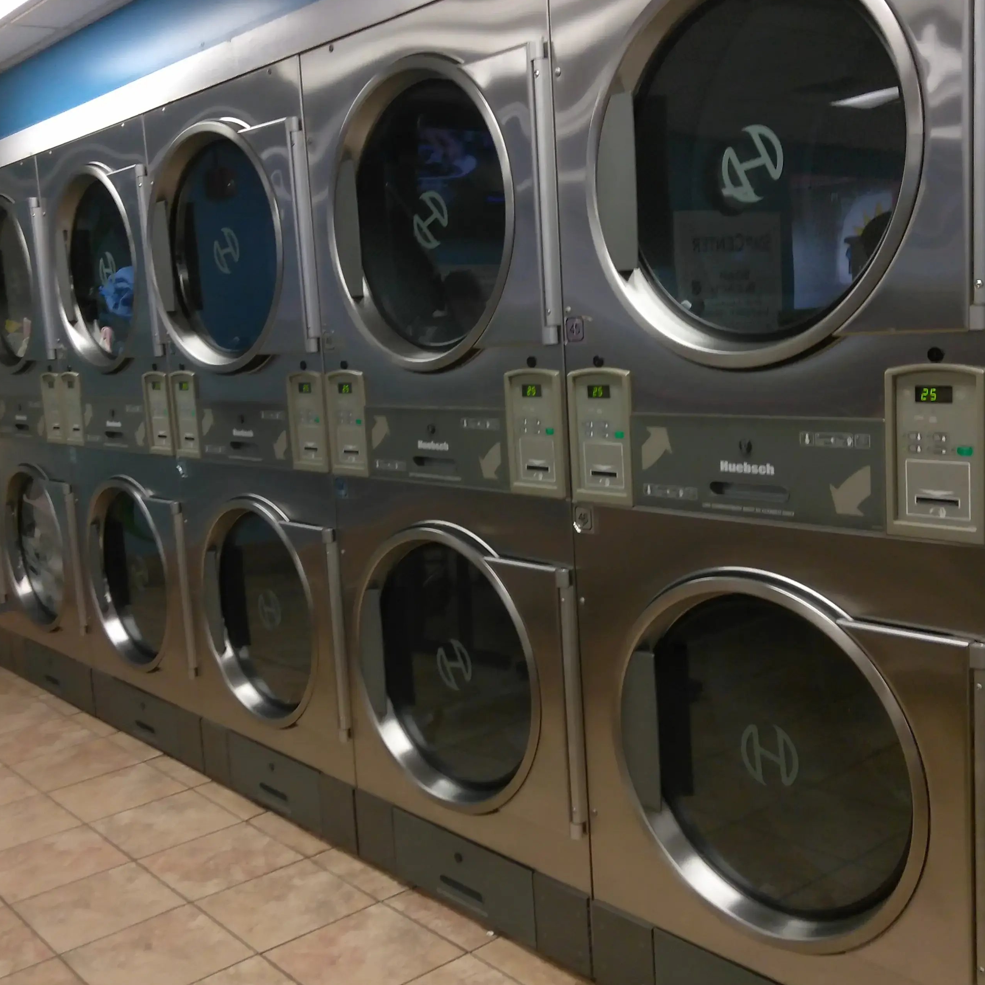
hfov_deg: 55.5
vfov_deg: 55.6
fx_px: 934
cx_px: 442
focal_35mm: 29
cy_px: 492
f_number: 2.2
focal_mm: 3.46
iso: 290
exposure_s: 1/30
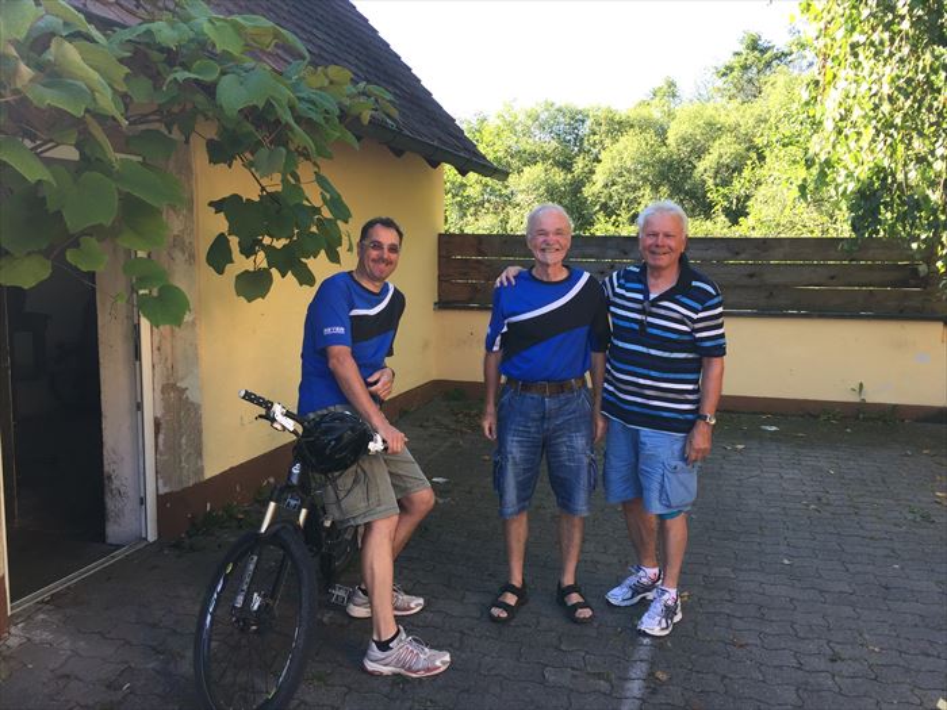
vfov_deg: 48.2
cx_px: 474
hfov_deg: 61.7
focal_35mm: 29
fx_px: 793
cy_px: 355
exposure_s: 1/237
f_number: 2.2
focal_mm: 4.15
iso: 32
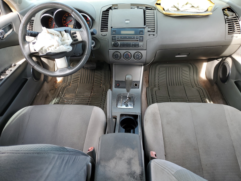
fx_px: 181
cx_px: 120
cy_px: 90
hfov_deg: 67.3
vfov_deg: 53.1
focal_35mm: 26
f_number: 1.5
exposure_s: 1/179
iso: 50
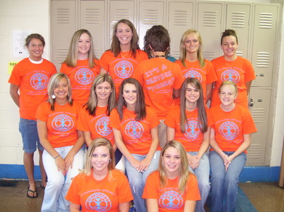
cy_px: 106
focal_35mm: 36
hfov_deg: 51.4
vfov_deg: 39.6
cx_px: 142
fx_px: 295
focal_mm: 6
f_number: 2.7
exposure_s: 1/20
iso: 125
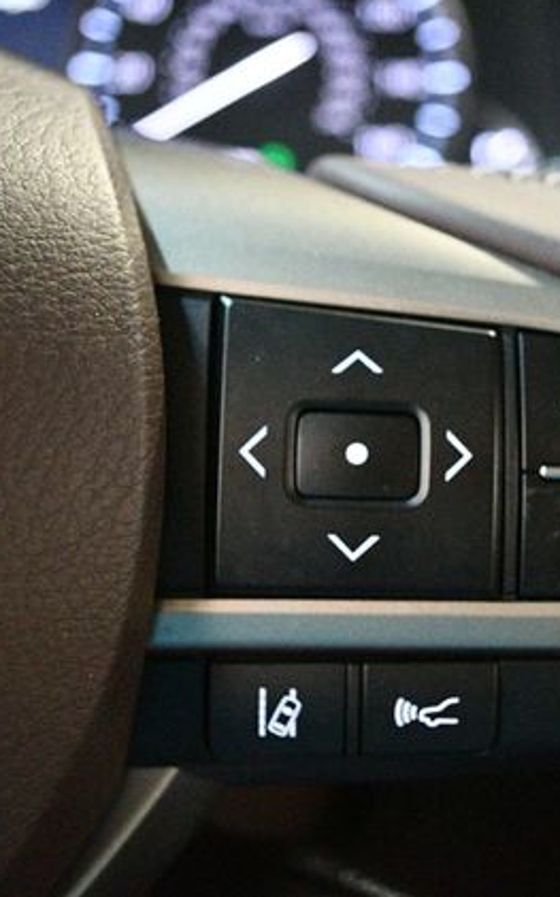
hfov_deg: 19.9
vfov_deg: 31.5
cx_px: 417
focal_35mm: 65
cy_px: 445
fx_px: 1588
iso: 11400
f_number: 4.5
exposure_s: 1/60
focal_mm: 28
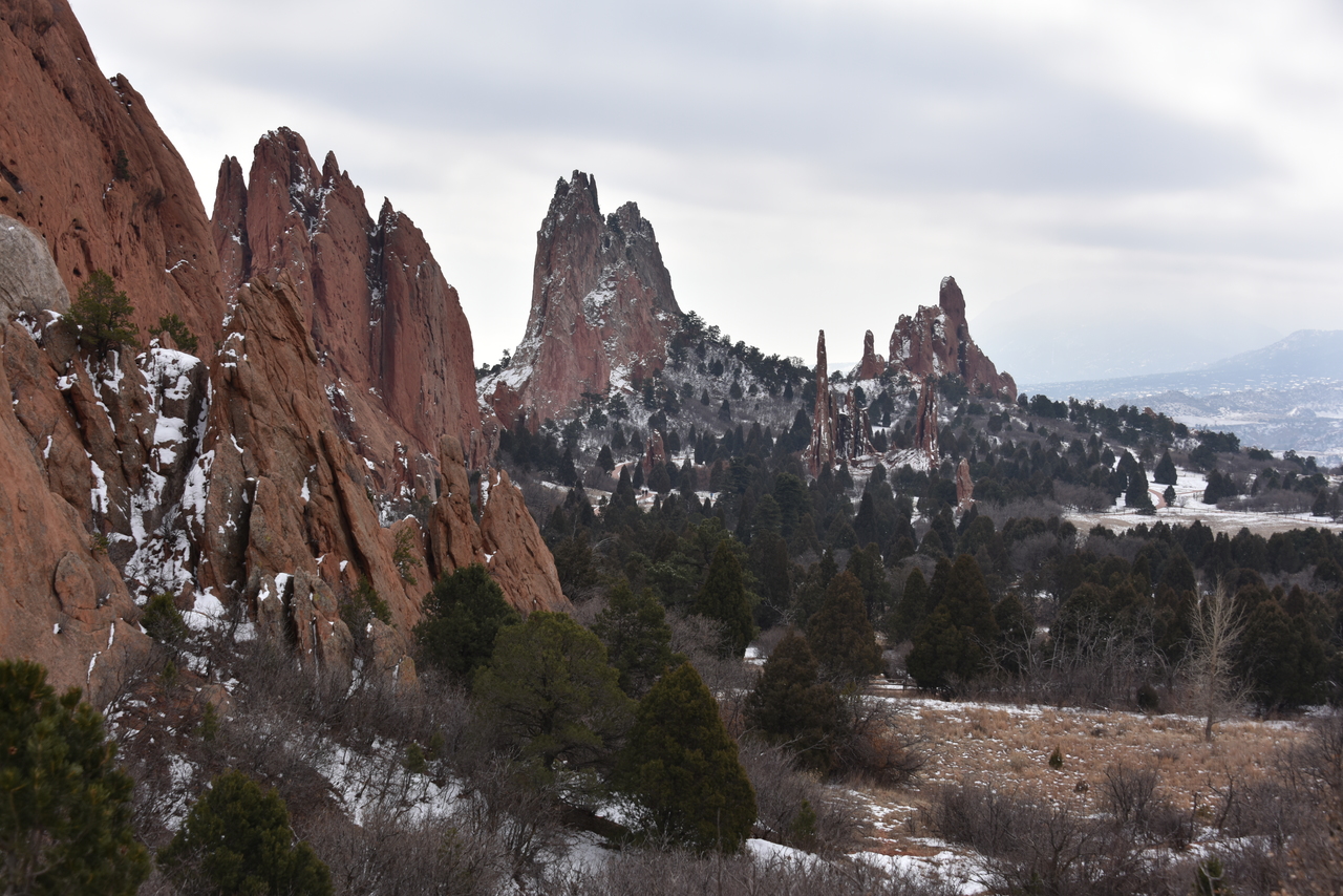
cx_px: 672
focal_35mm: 55
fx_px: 2052
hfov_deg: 36.2
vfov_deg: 24.6
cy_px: 448
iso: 100
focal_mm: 55
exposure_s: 1/400
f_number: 8
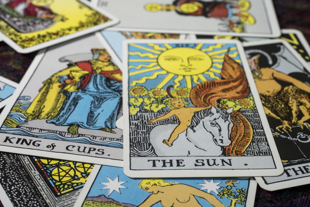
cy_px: 104
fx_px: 431
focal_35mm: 50
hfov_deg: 39.6
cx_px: 155
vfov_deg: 27.0
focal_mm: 50
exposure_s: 1/2
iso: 320
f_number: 5.6
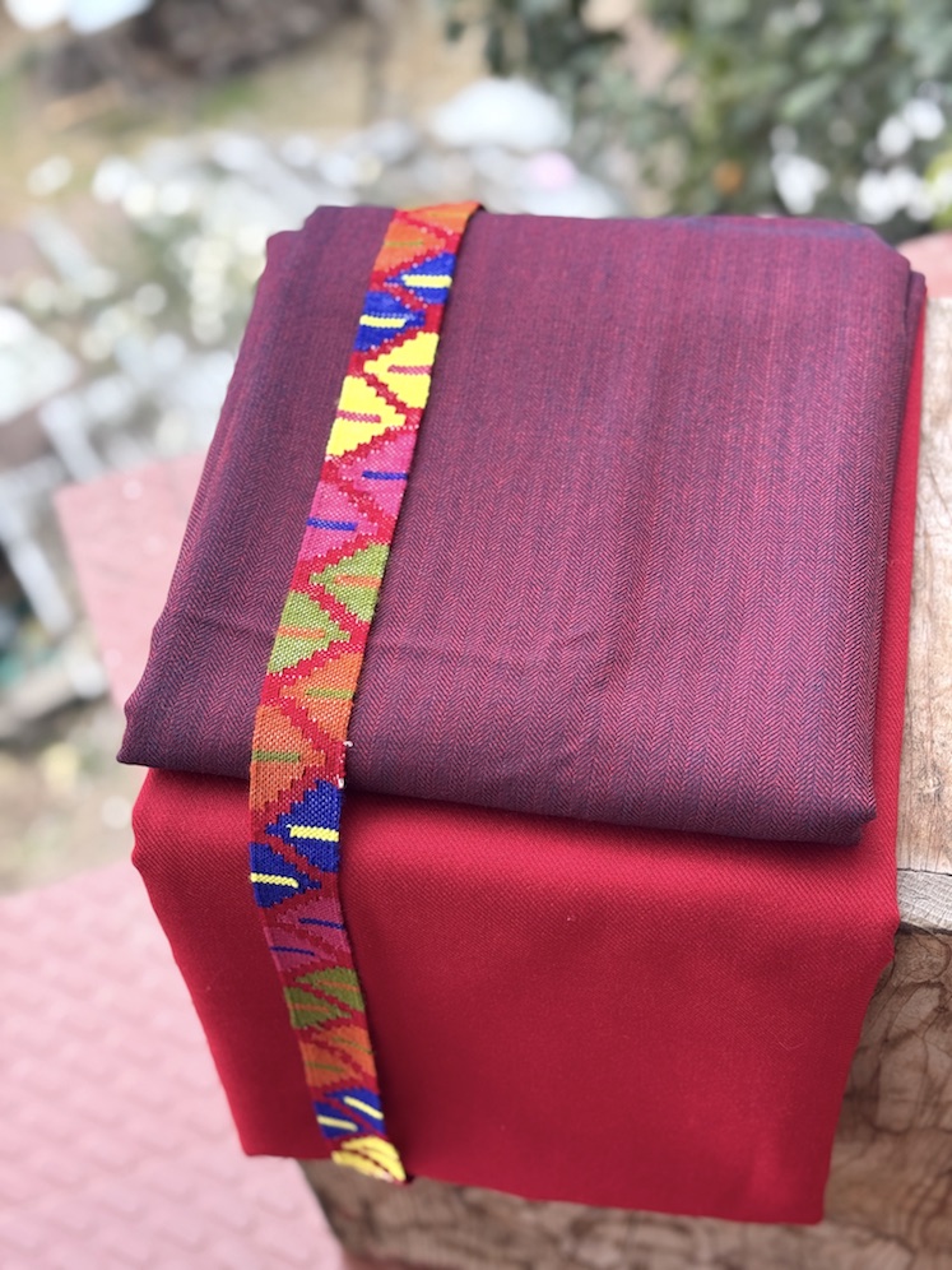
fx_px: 1760
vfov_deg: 39.7
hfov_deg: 30.3
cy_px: 635
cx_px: 476
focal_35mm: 48
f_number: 1.78
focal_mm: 6.76
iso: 64
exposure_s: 1/250
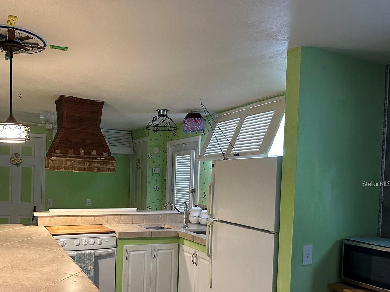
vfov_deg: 45.0
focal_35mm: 31
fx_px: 349
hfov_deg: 57.5
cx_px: 140
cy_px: 184
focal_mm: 6.86
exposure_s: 1/60
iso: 500
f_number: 1.78
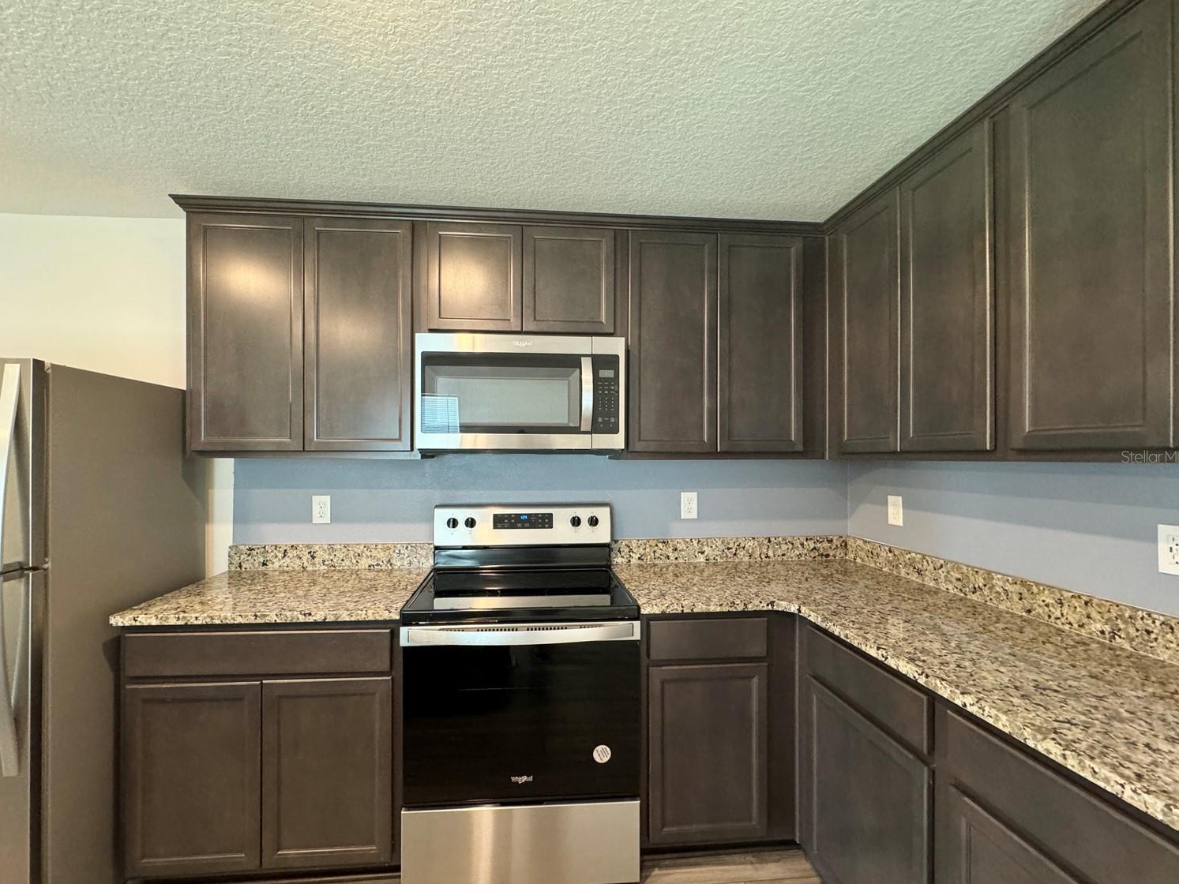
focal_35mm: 15
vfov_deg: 81.7
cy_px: 456
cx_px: 564
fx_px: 511
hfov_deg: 98.1
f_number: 2.2
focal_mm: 2.22
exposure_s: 1/60
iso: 400
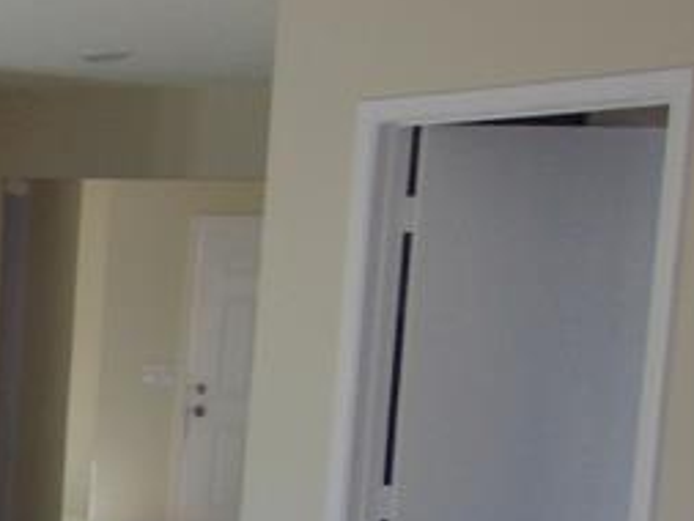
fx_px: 2026
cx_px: -582
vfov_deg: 14.4
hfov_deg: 16.2
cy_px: 548
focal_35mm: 101
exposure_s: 1/100
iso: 80
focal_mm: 4.5
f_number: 3
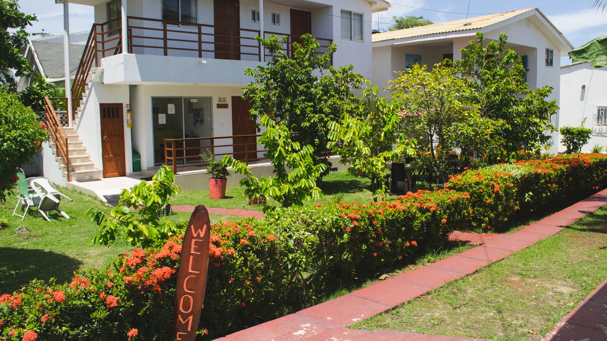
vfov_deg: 40.1
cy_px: 149
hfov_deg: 66.1
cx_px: 308
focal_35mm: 29
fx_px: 467
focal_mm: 18
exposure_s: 1/250
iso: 100
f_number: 8
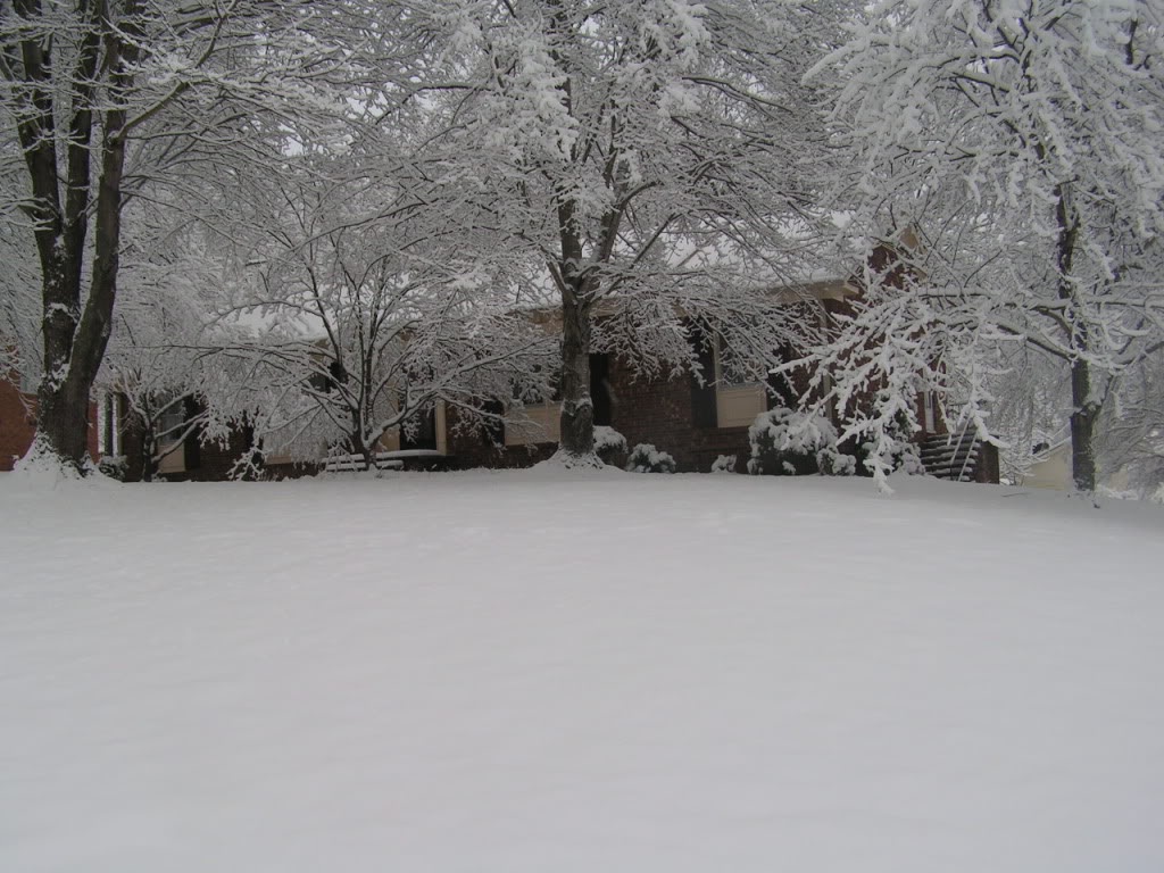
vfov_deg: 37.7
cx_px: 582
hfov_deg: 49.0
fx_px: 1278
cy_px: 436
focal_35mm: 38
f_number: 4.5
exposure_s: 1/125
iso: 50
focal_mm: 6.3
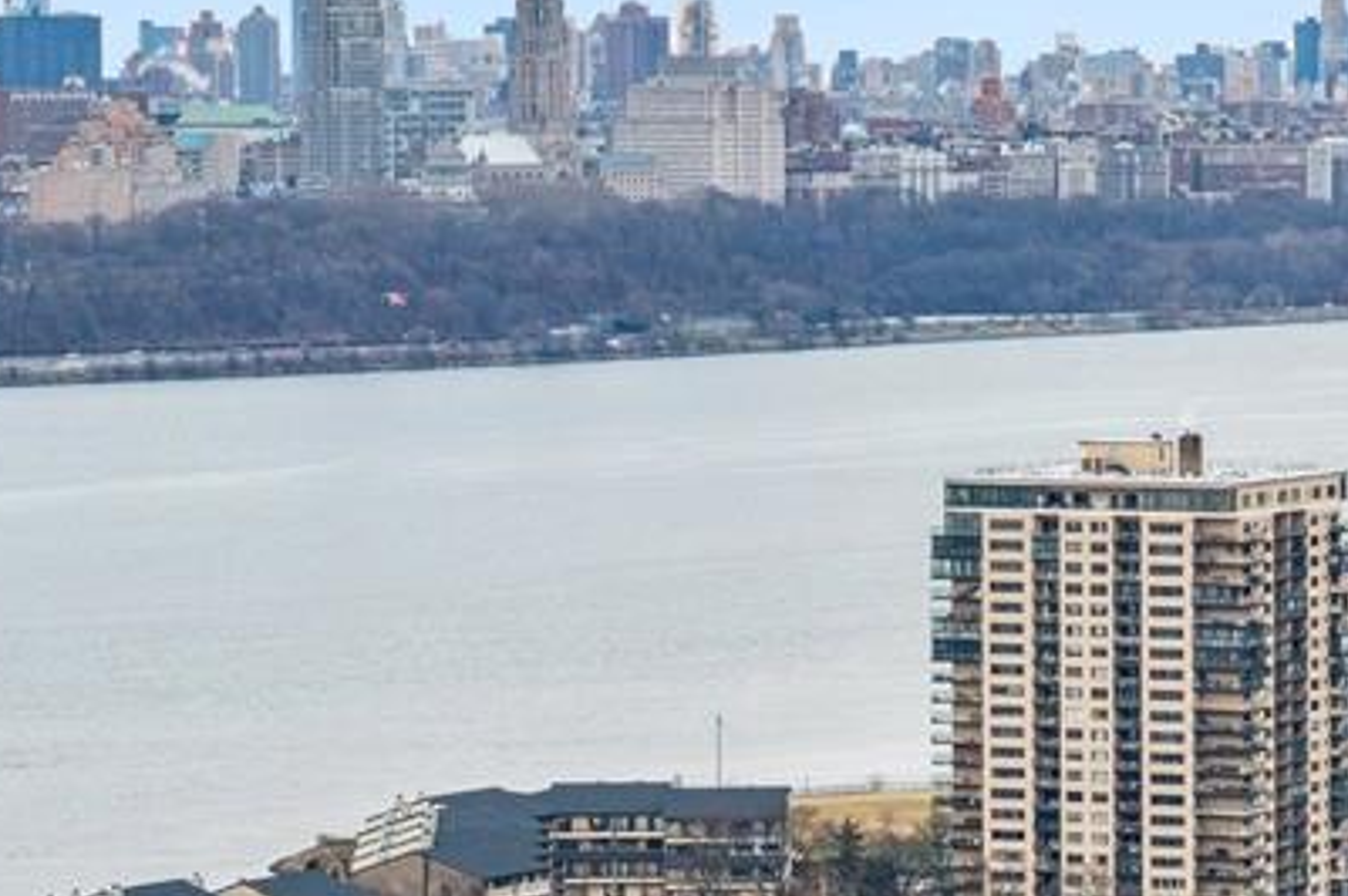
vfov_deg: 6.4
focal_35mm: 215
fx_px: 8044
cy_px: 323
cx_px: 1459
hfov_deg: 9.5
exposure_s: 1/125
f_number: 11
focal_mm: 56
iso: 160
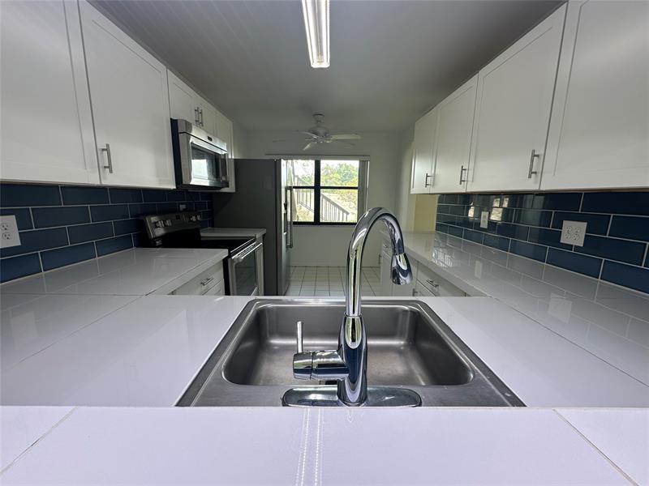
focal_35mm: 14
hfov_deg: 102.1
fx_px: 262
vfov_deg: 85.7
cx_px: 324
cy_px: 243
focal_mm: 2.22
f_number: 2.2
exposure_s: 1/120
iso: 64
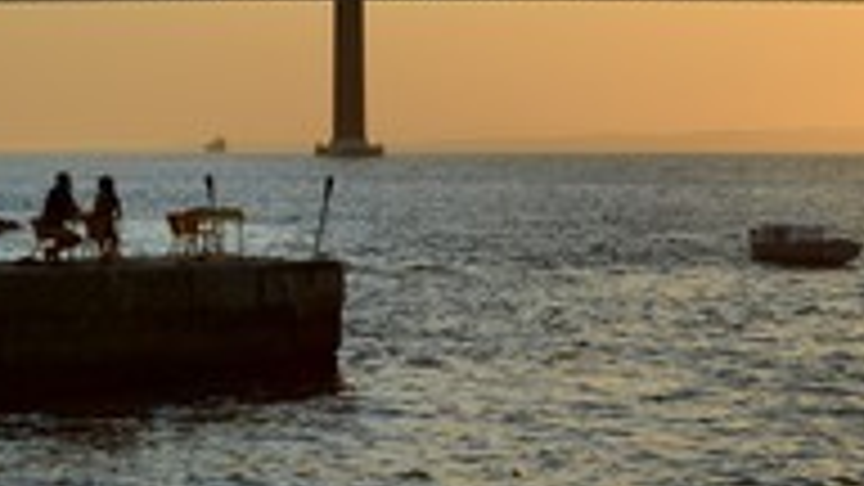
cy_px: 243
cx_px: 738
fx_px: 3666
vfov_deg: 7.6
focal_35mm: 160
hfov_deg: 13.4
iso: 100
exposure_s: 1/160
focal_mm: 70
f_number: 11
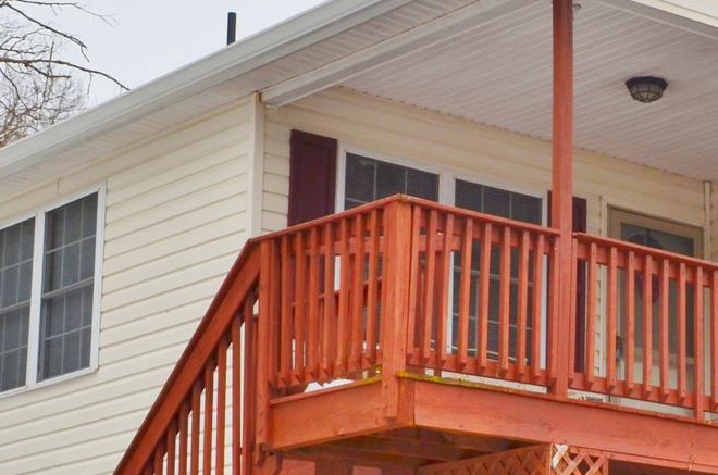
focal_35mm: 121
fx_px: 2408
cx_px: 584
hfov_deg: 16.8
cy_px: 277
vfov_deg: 11.3
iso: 220
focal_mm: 26
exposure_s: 1/250
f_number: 10
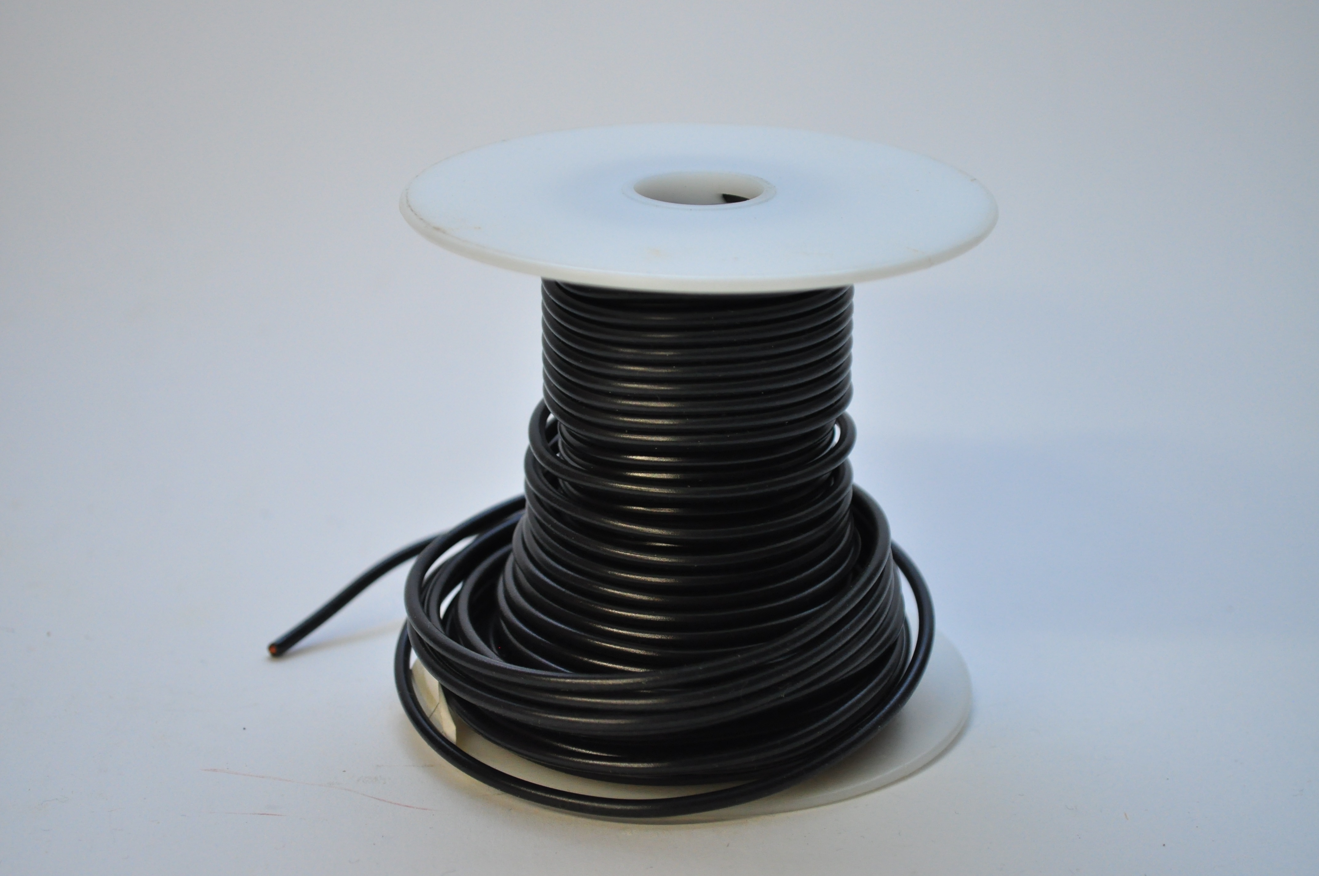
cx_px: 660
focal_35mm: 72
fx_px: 2635
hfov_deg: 28.1
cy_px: 438
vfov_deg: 18.9
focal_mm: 48
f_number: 5.3
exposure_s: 1/100
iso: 1000
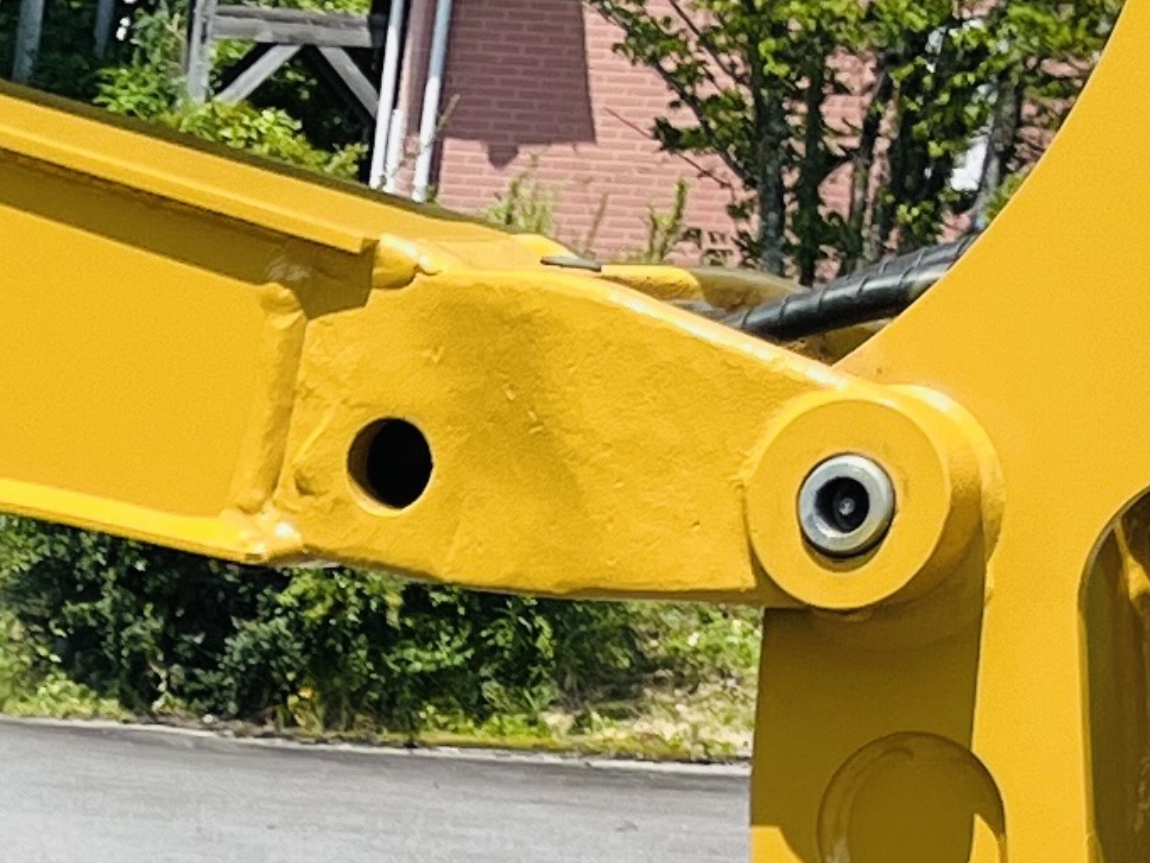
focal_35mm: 154
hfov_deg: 12.0
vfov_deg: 9.0
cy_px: 1844
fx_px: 5117
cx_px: -762
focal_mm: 5.1
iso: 50
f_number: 1.6
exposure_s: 1/3049
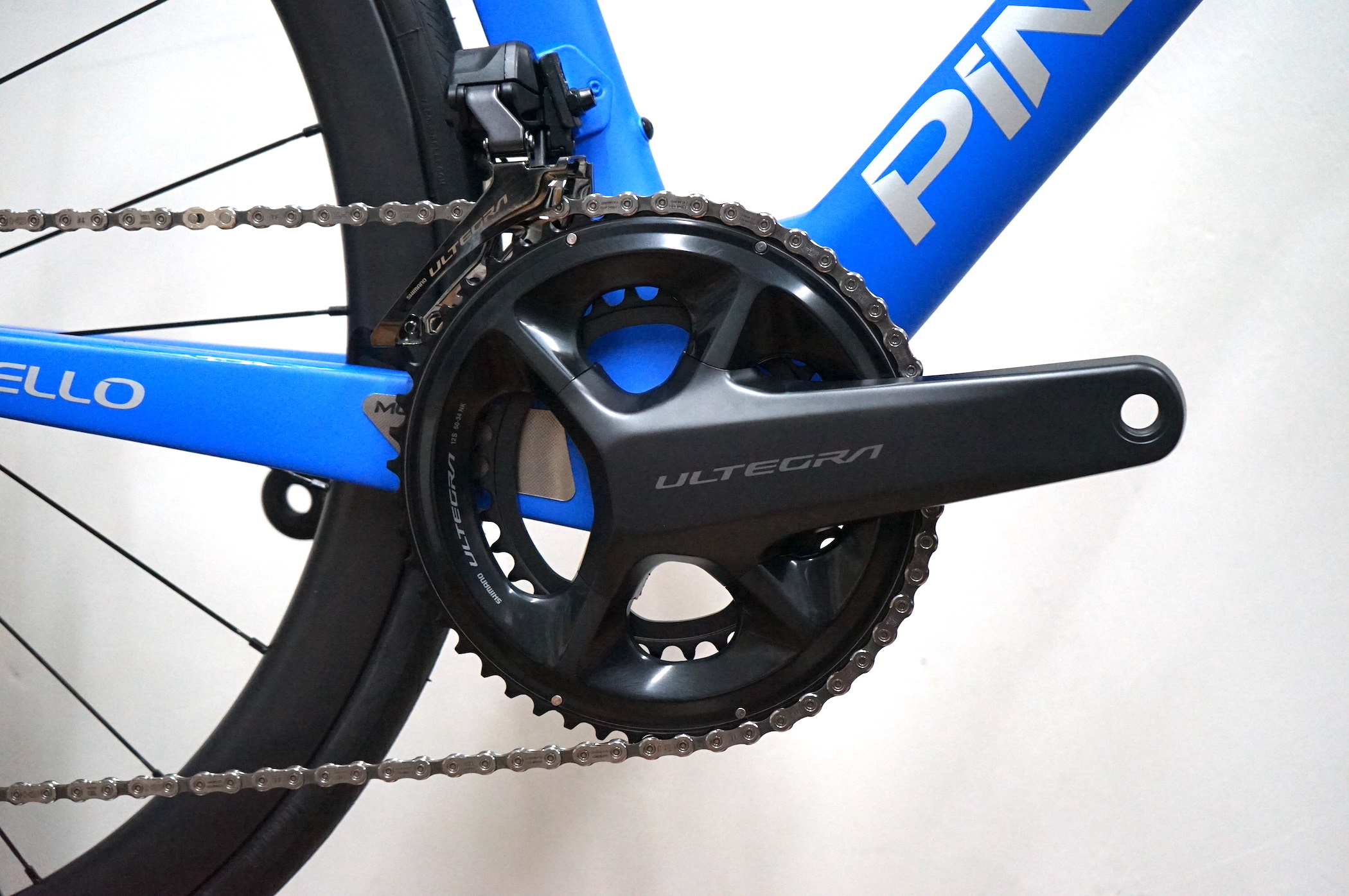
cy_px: 448
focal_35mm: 58
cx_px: 674
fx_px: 2171
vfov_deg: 23.3
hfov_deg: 34.5
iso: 5000
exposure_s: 1/160
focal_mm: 58
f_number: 5
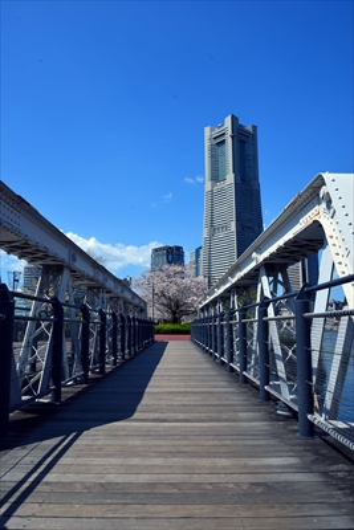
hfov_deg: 46.4
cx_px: 177
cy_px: 265
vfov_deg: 65.5
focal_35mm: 28
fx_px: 413
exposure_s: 1/800
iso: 400
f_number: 14
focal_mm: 28
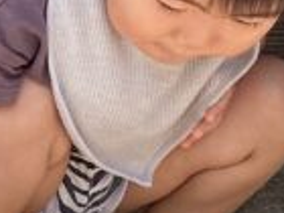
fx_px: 1395
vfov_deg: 8.7
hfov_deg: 10.9
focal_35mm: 170
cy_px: 209
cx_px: -219
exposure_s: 1/1031
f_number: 2.4
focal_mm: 3.3
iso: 25
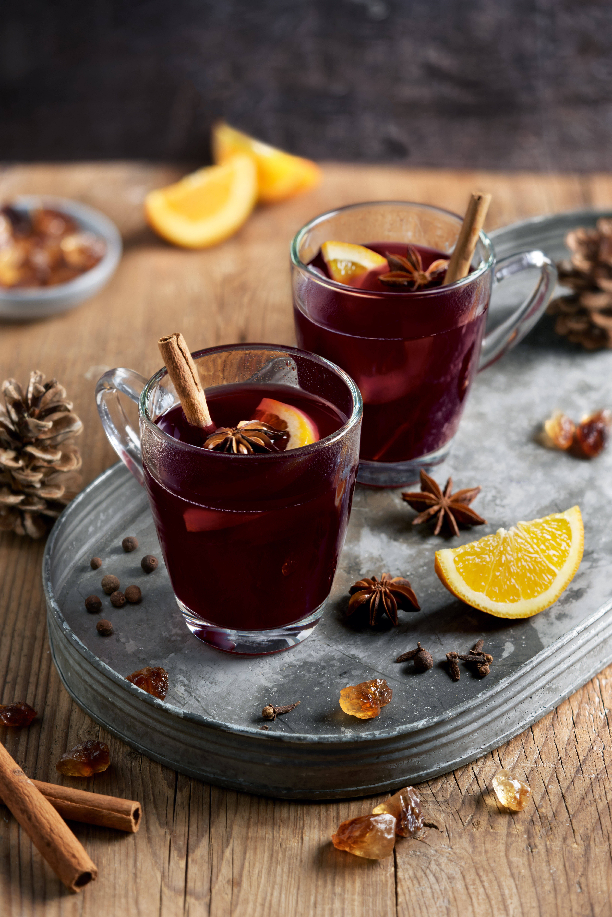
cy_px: 458
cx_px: 306
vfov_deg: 22.6
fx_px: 2294
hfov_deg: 15.2
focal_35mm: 90
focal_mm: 90
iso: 320
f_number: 16
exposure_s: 3.2
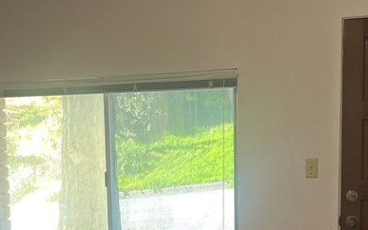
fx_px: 732
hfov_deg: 28.0
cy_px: 218
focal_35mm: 73
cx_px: 112
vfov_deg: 17.5
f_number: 1.5
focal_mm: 5.7
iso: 100
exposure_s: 1/90
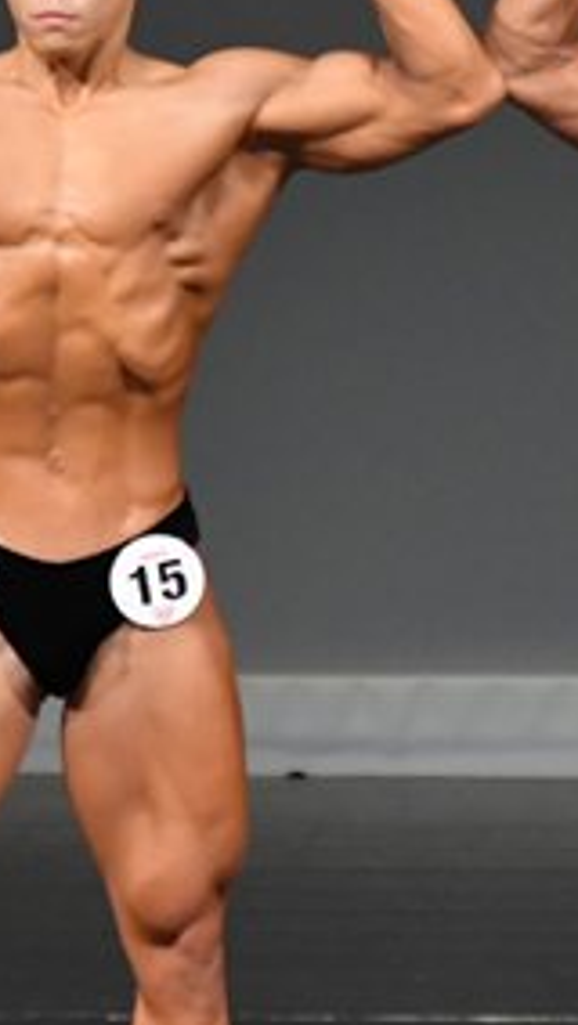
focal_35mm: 985
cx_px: 746
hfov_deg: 1.2
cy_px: 480
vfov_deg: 2.2
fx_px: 26806
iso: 4000
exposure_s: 1/400
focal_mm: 230
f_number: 5.6
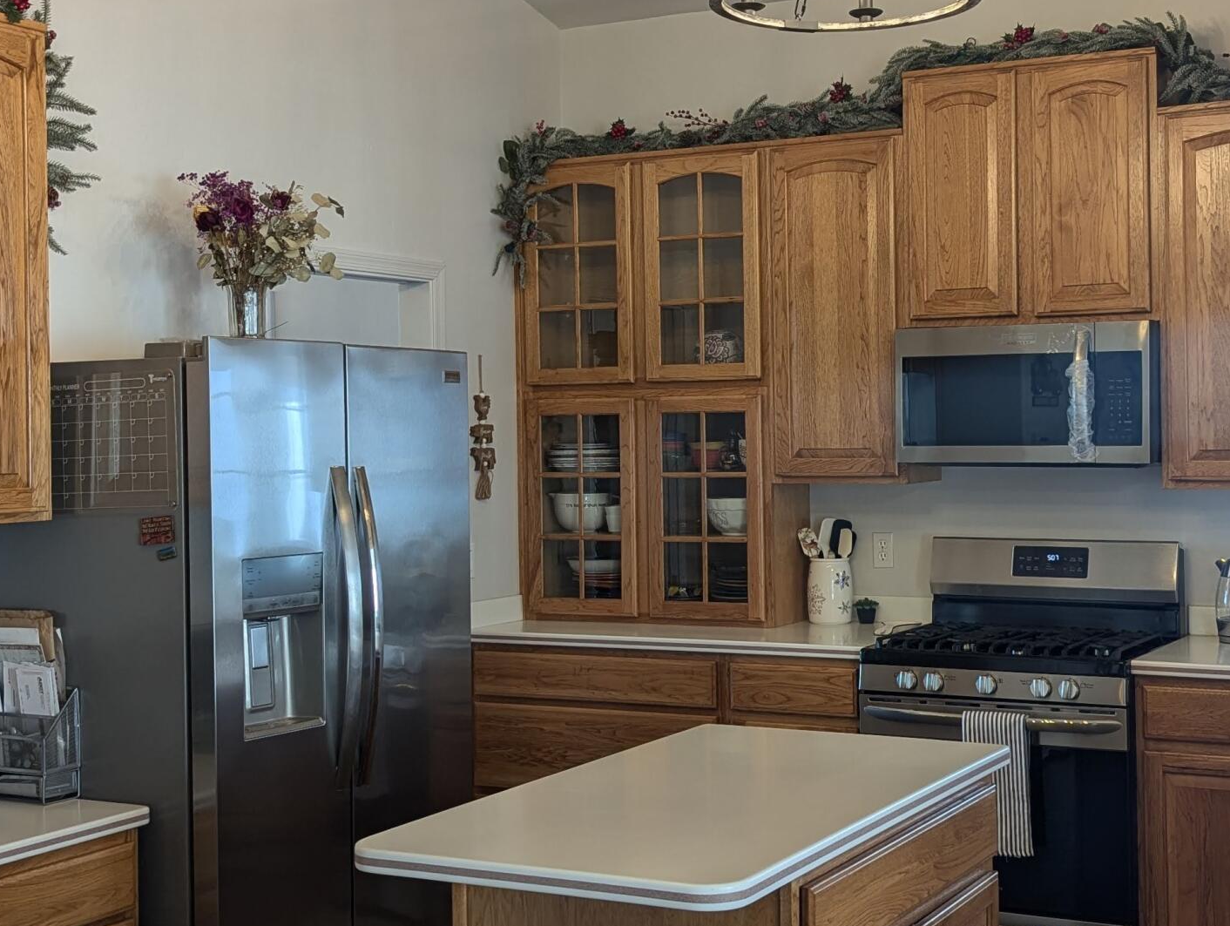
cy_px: 445
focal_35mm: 51
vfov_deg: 28.6
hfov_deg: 37.3
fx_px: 1815
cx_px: 729
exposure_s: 1/41.2
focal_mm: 6.81
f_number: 1.85
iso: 32
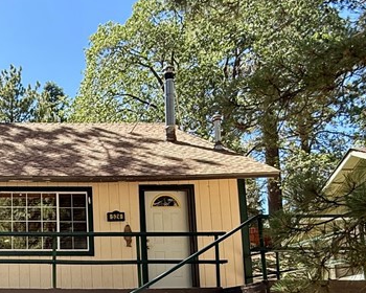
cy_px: 278
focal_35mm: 40
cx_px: -3
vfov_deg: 34.7
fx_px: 433
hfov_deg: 40.0
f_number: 2.2
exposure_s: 1/242
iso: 64
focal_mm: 2.22
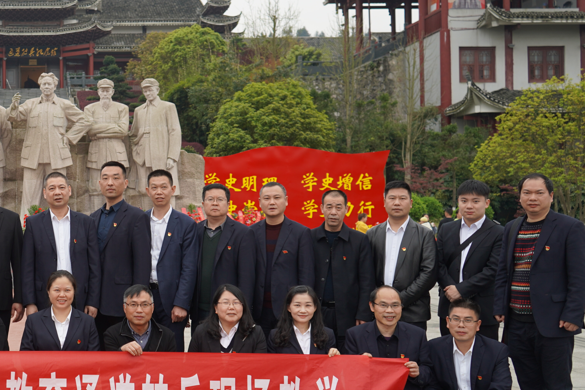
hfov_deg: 32.8
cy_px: 198
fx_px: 926
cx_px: 32
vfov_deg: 23.8
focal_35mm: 57
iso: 125
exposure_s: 1/160
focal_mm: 29
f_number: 4
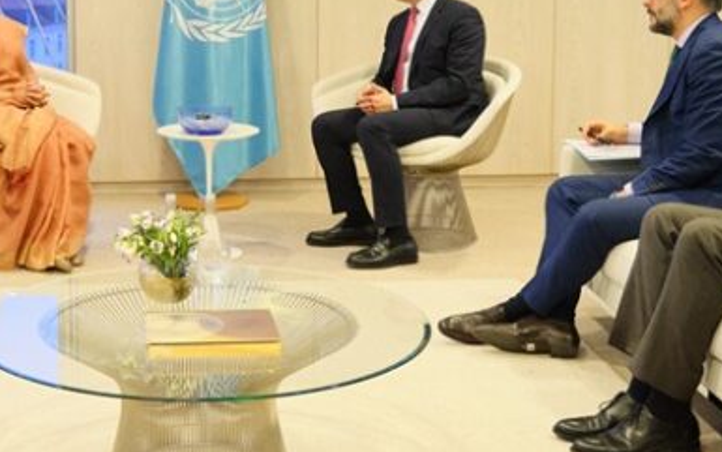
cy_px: 72
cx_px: 215
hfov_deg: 32.1
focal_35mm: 63
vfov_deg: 20.4
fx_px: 1240
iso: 10000
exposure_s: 1/320
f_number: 2.8
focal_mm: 23.4
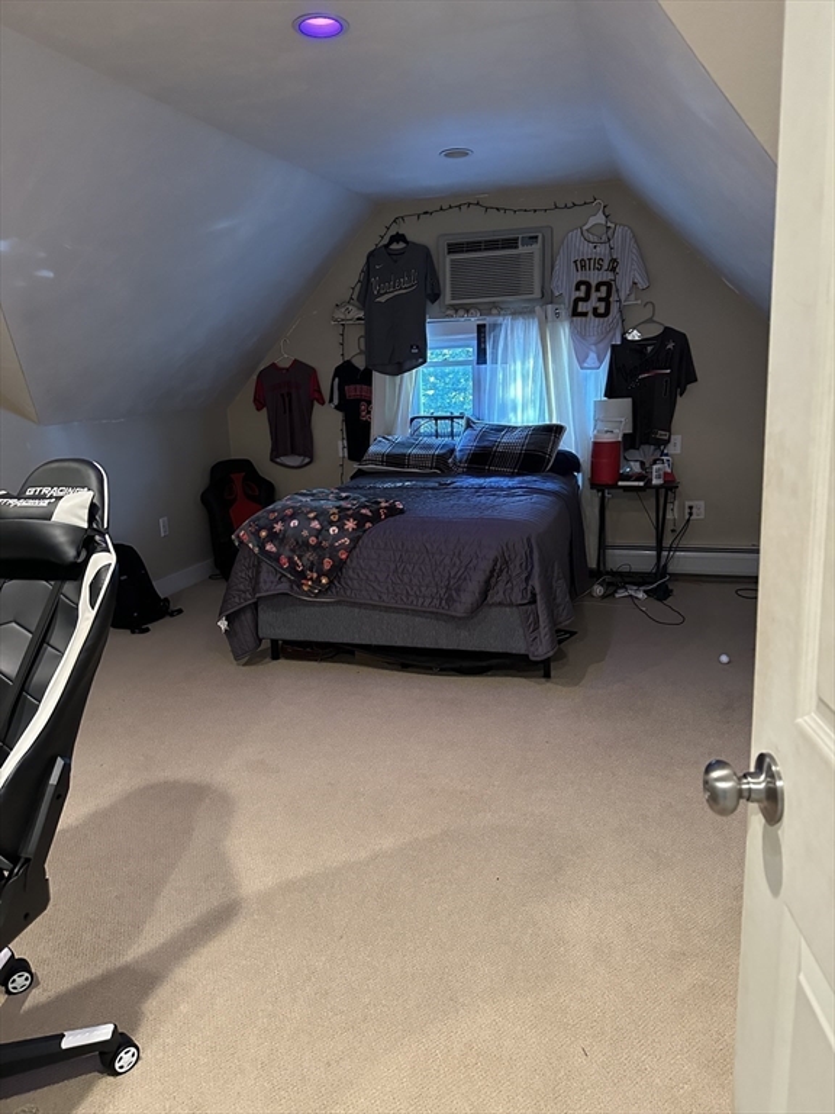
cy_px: 557
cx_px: 418
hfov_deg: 56.8
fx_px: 772
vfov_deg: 71.6
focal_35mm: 24
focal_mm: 6.86
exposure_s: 1/60
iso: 800
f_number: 1.78
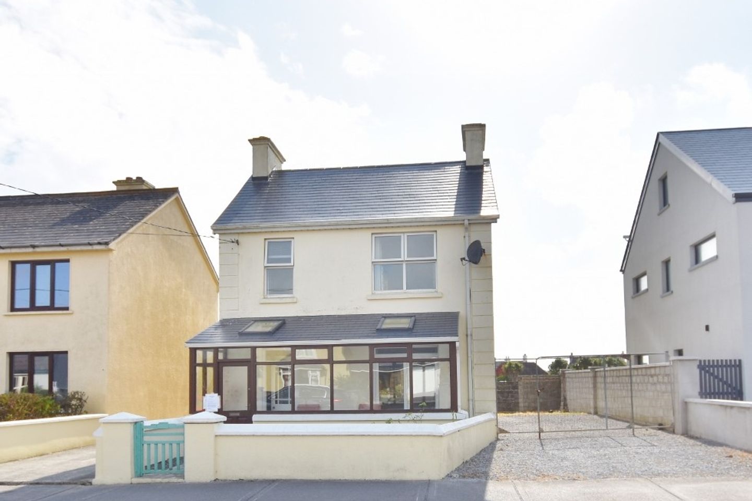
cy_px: 250
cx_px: 376
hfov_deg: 95.0
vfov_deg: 72.1
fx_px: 345
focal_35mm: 16
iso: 140
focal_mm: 11
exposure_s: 1/500
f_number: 8
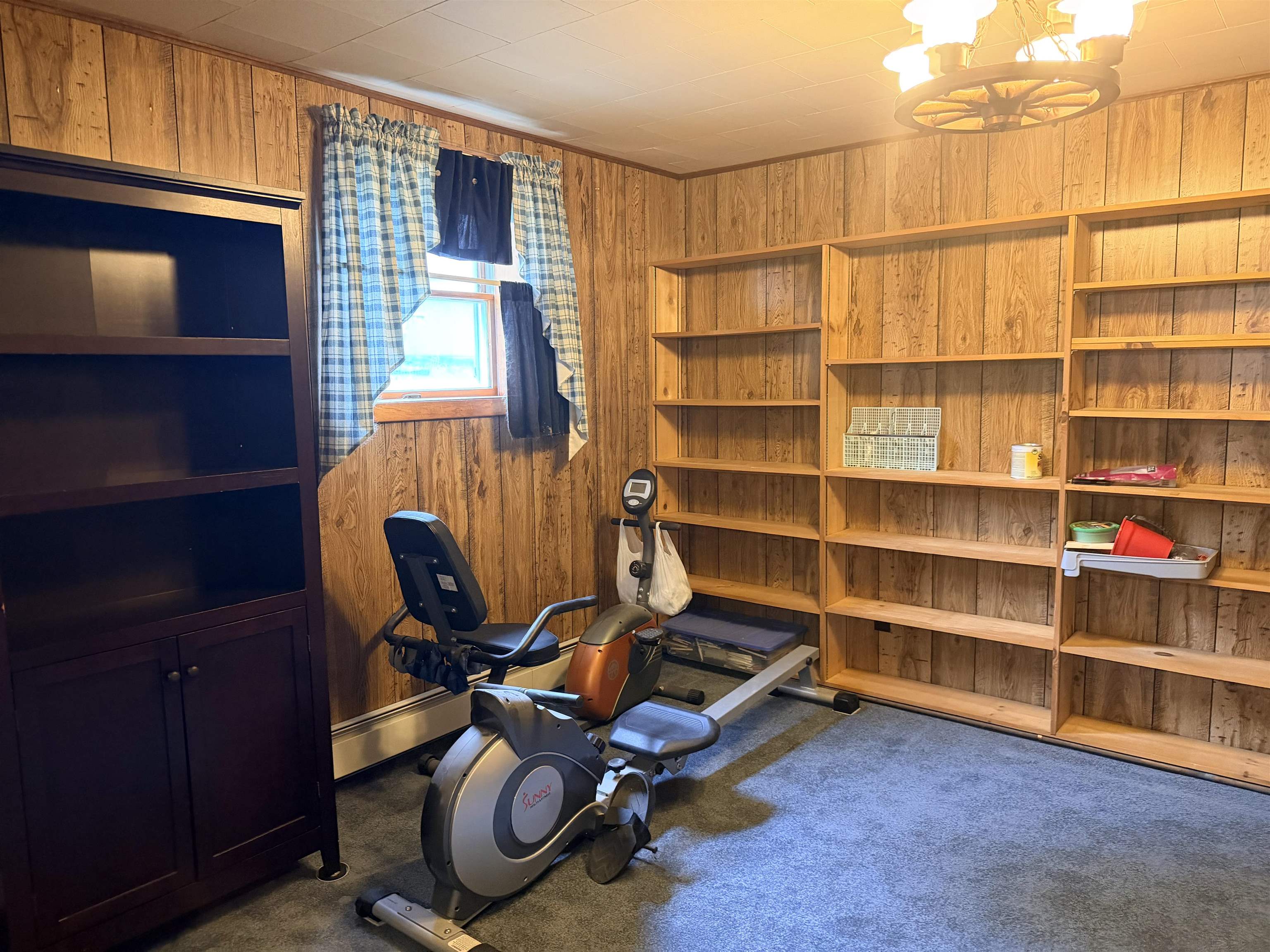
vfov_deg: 56.8
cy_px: 476
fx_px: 881
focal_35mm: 24
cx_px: 635
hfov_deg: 71.6
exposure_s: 1/40
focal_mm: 6.76
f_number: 1.78
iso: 1000
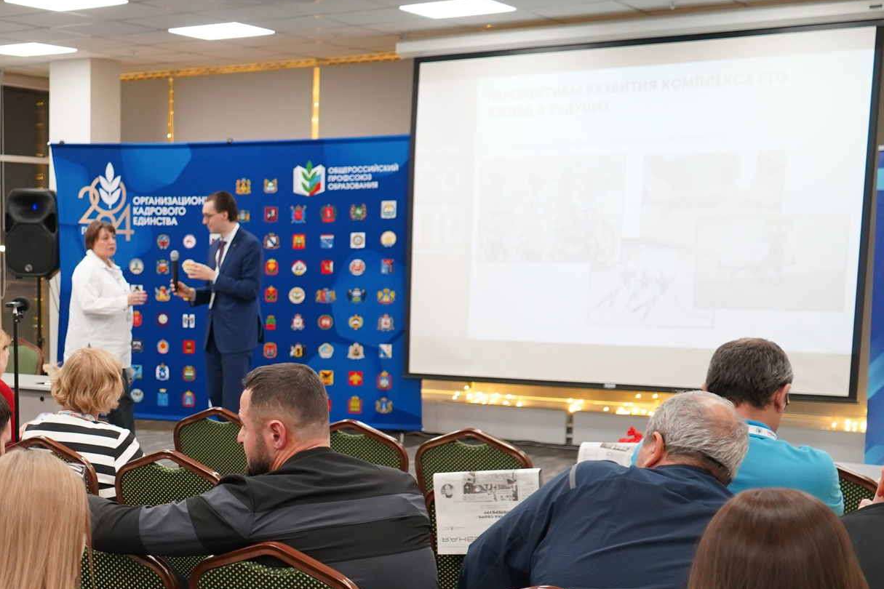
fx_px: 1449
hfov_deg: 32.3
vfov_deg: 22.6
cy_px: 485
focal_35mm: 59
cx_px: 92
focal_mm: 28
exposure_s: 1/160
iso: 1600
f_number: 3.5
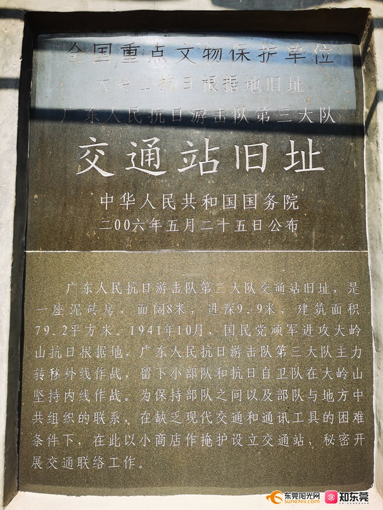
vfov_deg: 65.3
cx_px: 192
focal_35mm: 27
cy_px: 255
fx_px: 398
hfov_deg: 51.4
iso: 50
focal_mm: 5.56
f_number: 1.6
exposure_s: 1/1447
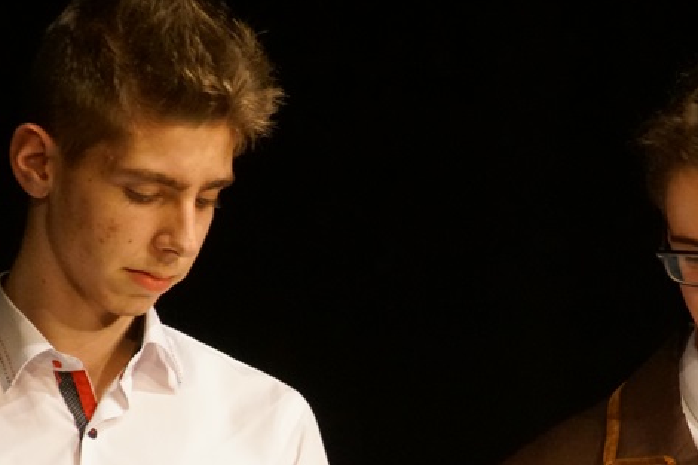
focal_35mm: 447
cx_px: 432
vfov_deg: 3.1
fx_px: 8663
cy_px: 439
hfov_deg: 4.6
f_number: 5.6
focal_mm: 140
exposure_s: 1/50
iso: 3200
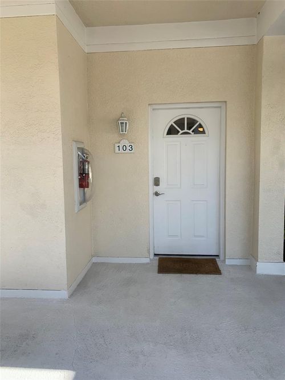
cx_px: 142
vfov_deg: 67.3
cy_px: 190
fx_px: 286
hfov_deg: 53.0
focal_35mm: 26
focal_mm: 4.25
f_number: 1.8
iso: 25
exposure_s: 1/552
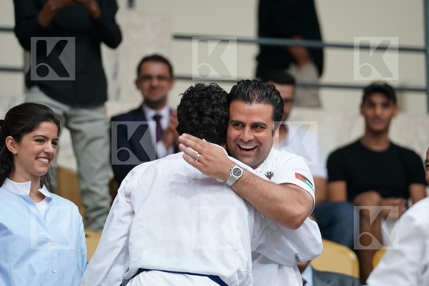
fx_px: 3289
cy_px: 143
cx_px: 214
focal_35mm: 276
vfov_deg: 5.0
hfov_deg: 7.5
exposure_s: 1/400
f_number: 2.8
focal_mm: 184
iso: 1600
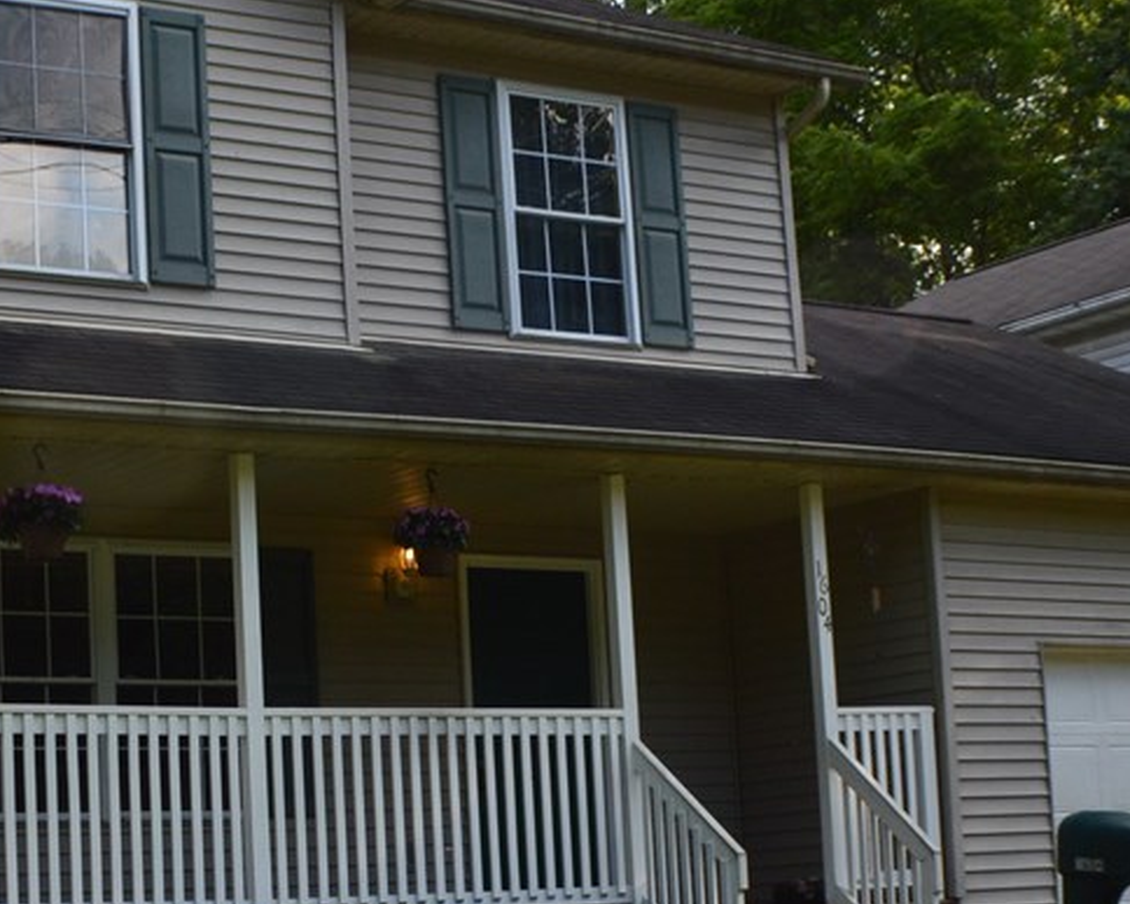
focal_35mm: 101
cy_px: 565
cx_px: 239
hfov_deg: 18.8
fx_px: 3377
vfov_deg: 15.2
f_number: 10
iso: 400
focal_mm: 32
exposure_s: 1/250
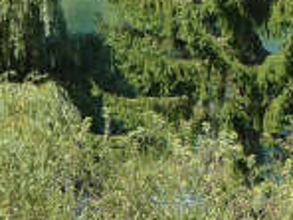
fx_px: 2785
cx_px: 398
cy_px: -138
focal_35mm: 329
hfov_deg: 6.0
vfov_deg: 4.5
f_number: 4.1
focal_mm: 9.6
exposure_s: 1/250
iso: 80
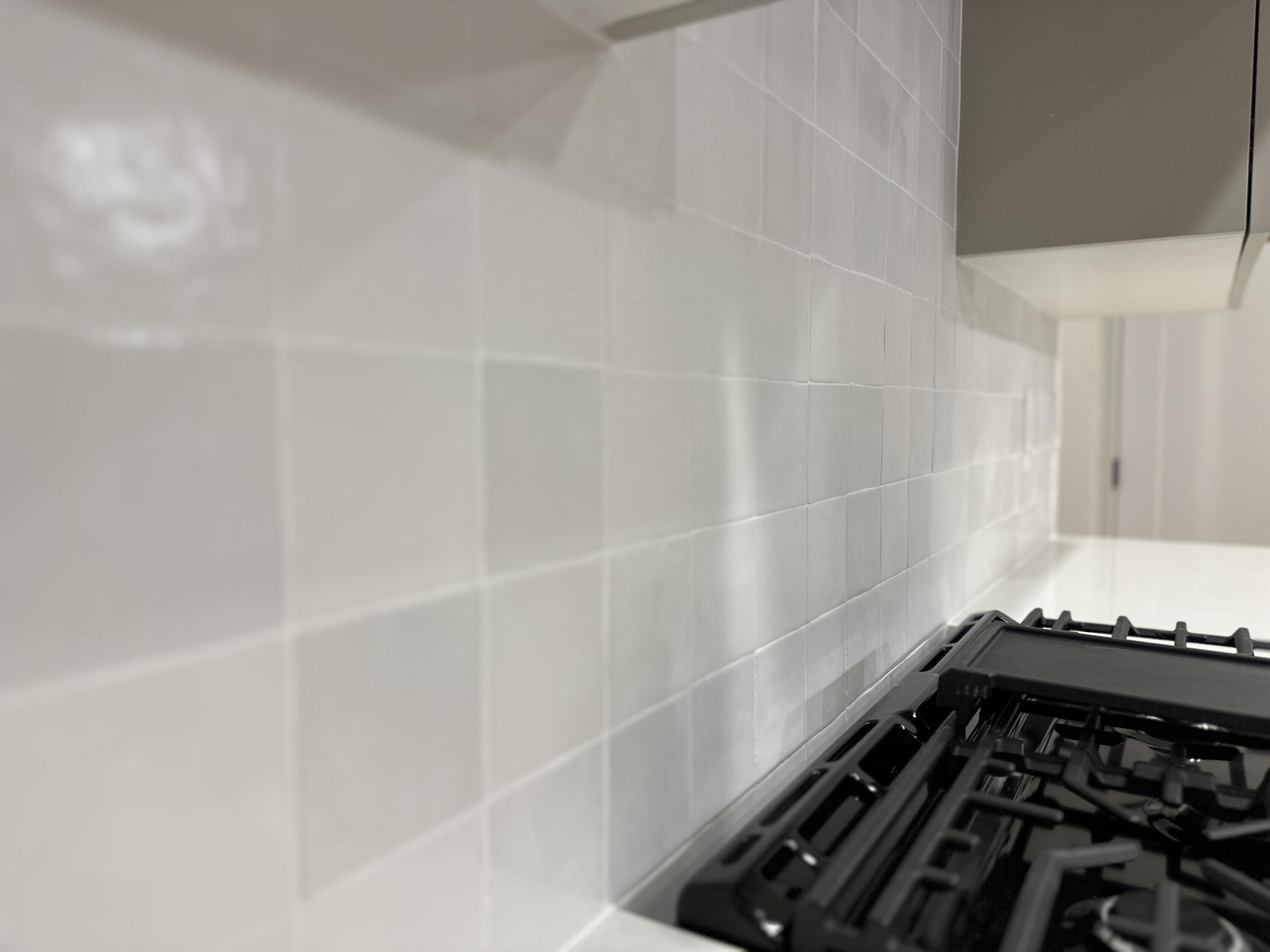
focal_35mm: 24
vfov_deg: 56.8
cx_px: 635
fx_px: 881
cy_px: 476
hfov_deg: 71.6
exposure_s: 1/60
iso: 160
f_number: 1.78
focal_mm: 6.86
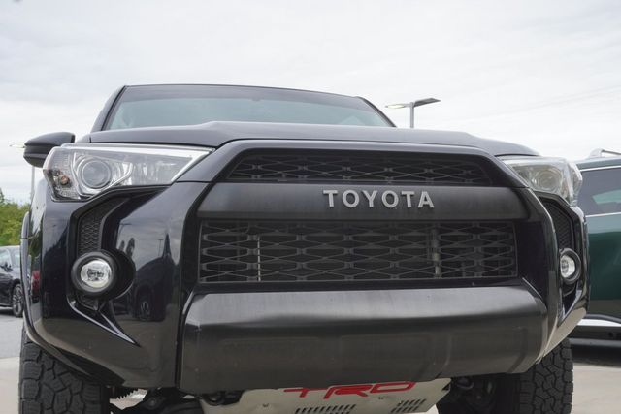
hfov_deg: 46.4
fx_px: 725
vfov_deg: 31.9
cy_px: 207
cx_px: 310
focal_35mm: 42
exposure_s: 1/60
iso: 160
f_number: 13
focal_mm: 28
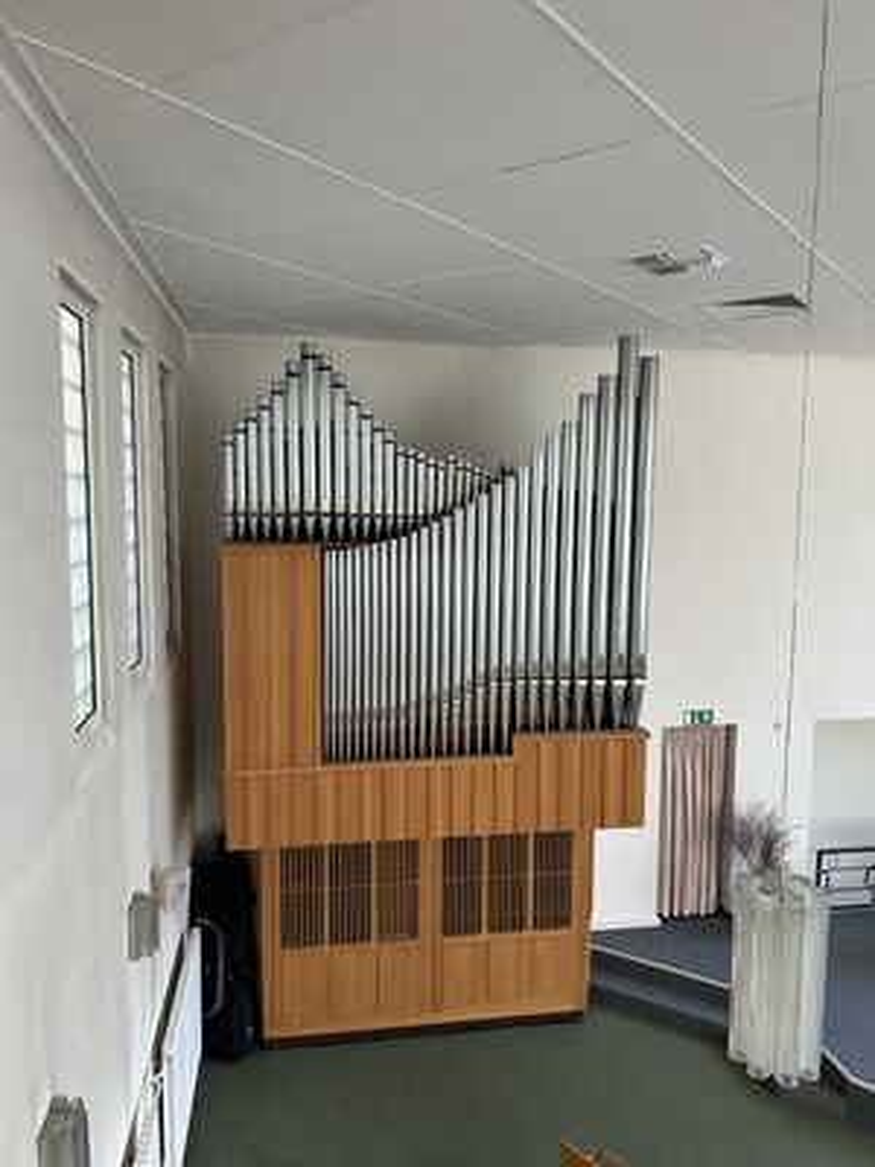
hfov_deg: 53.1
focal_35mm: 26
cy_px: 584
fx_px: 876
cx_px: 438
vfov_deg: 67.3
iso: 80
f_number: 1.5
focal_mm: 5.7
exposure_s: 1/121
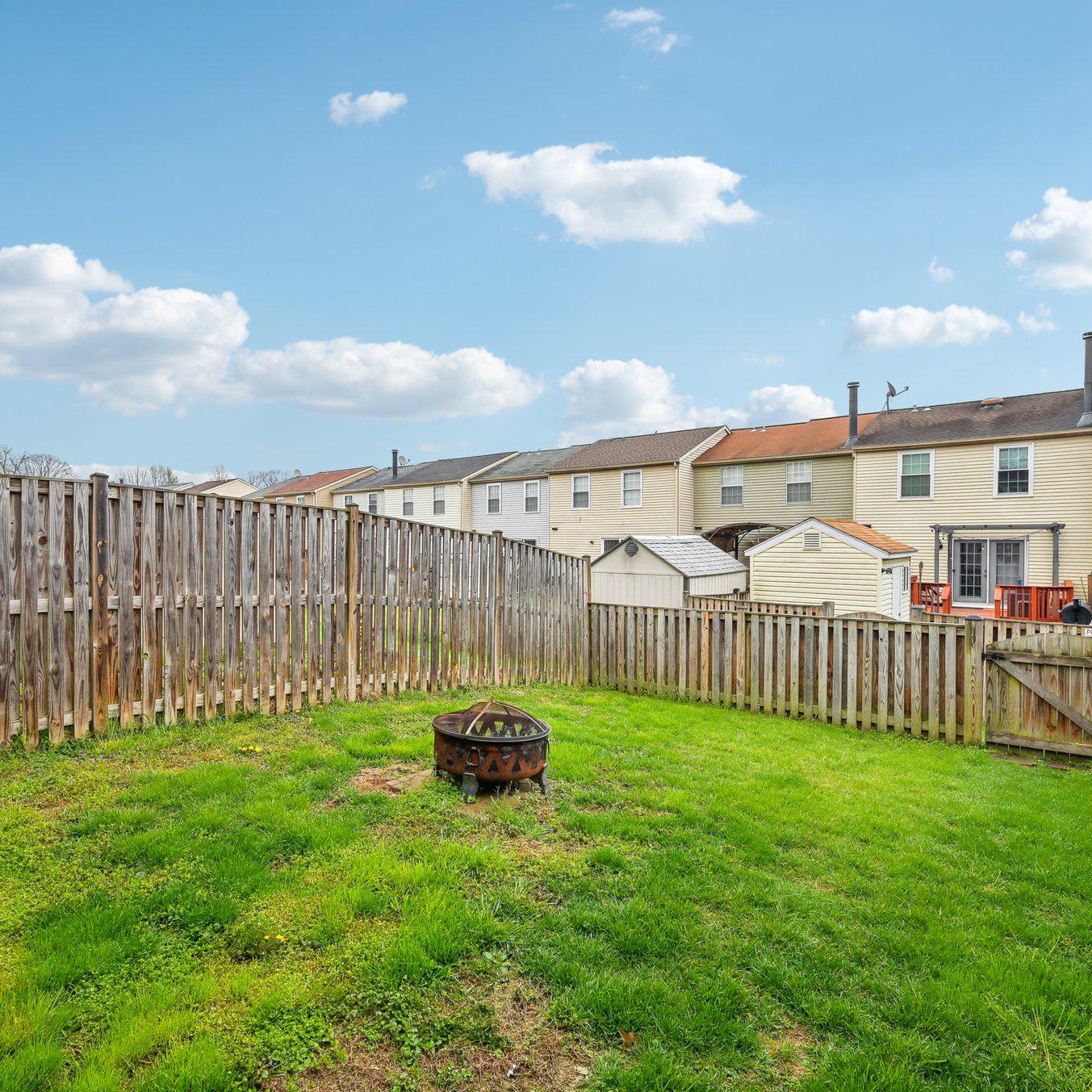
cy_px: 544
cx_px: 516
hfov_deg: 80.6
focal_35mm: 18
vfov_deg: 80.7
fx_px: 642
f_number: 8
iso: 100
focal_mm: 14
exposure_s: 1/400
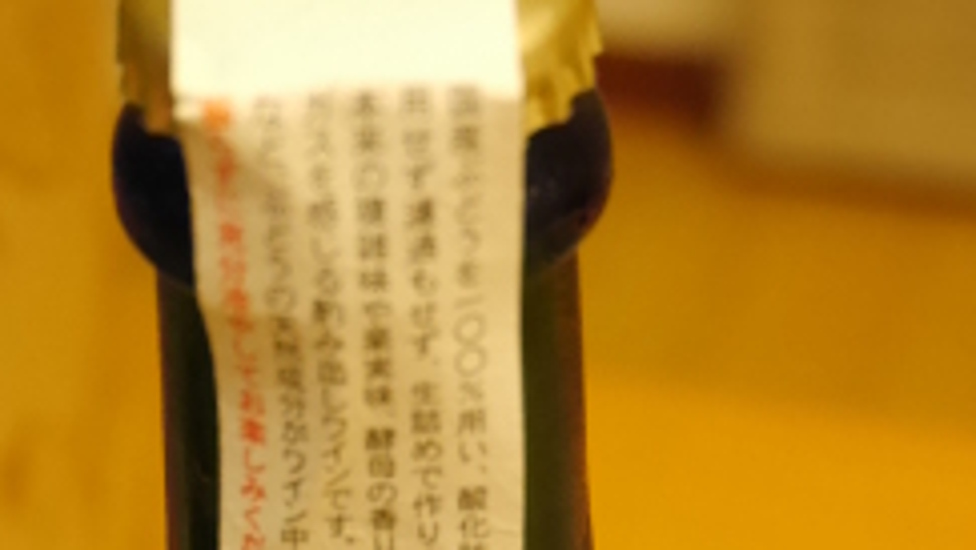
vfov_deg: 9.2
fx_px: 3366
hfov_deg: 16.5
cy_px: 699
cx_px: 351
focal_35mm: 130
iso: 2500
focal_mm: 29
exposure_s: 1/60
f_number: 5.2
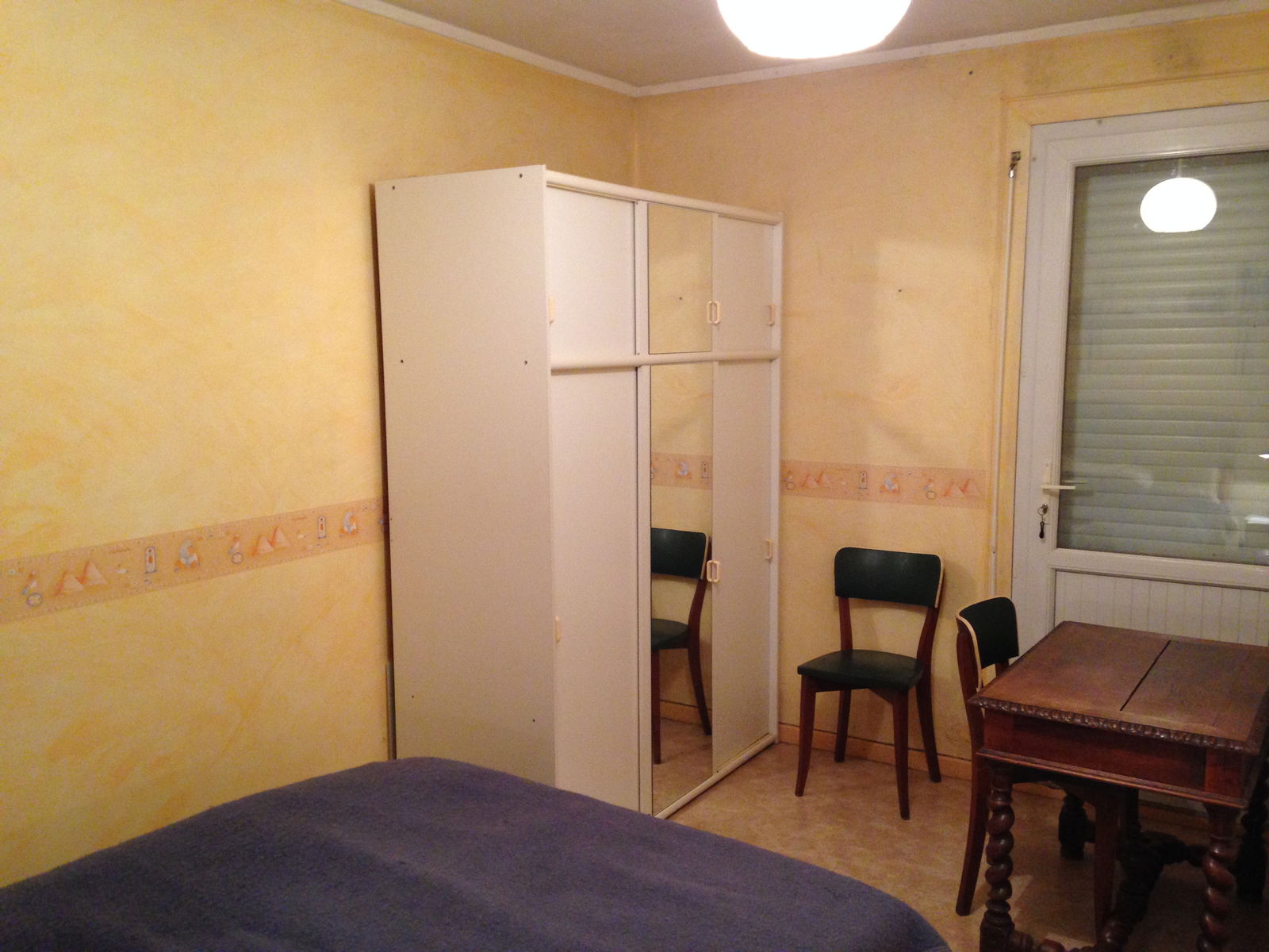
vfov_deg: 42.9
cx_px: 634
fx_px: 1210
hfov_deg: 55.4
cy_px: 476
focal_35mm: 33
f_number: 2.4
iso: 250
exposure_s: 1/20
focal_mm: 4.12
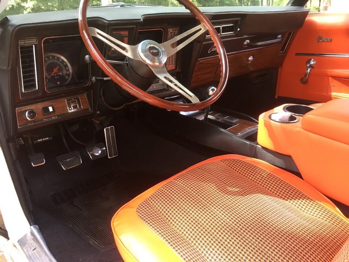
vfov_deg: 48.2
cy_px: 131
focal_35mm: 29
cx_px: 174
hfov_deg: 61.7
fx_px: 292
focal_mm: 4.15
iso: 25
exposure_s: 1/30
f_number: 2.2
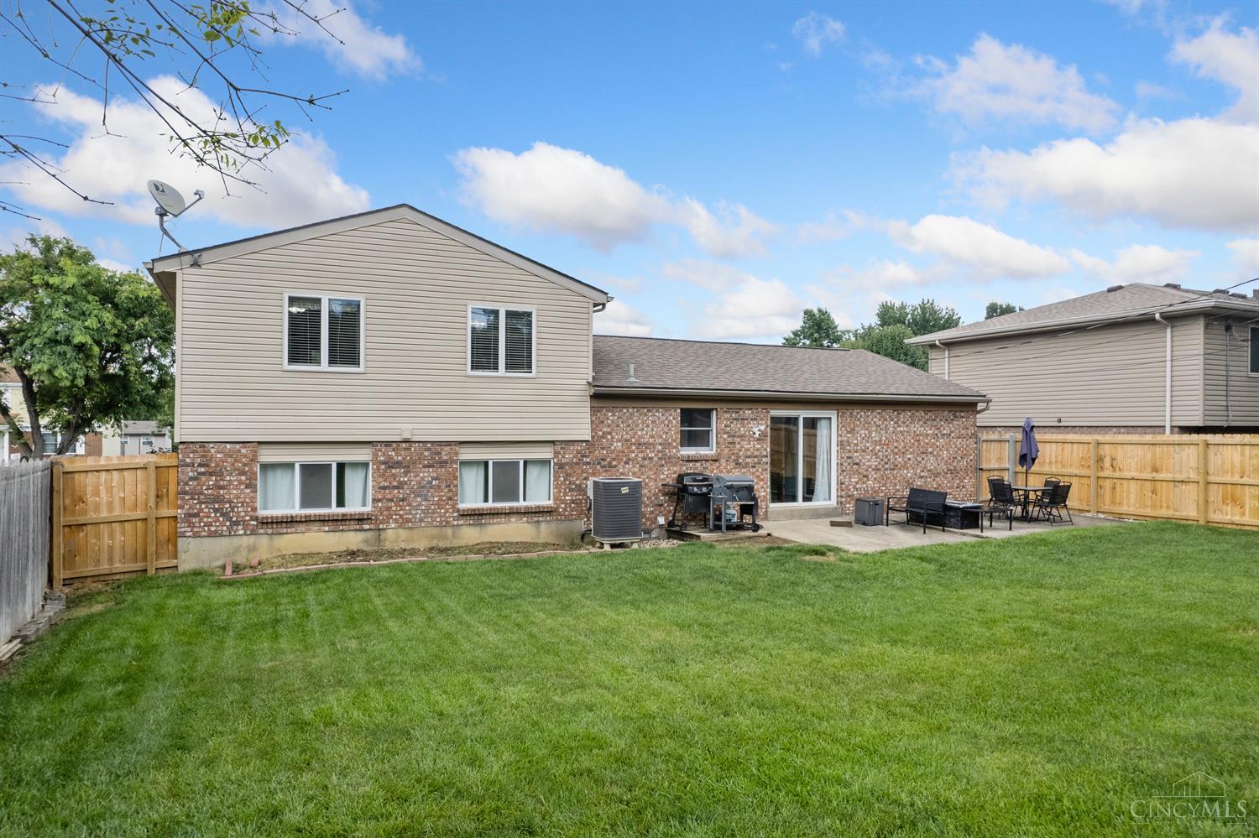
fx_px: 769
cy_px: 419
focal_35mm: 22
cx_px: 630
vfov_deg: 57.2
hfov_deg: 78.6
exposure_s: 1/1250
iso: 110
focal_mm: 8.38
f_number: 2.8
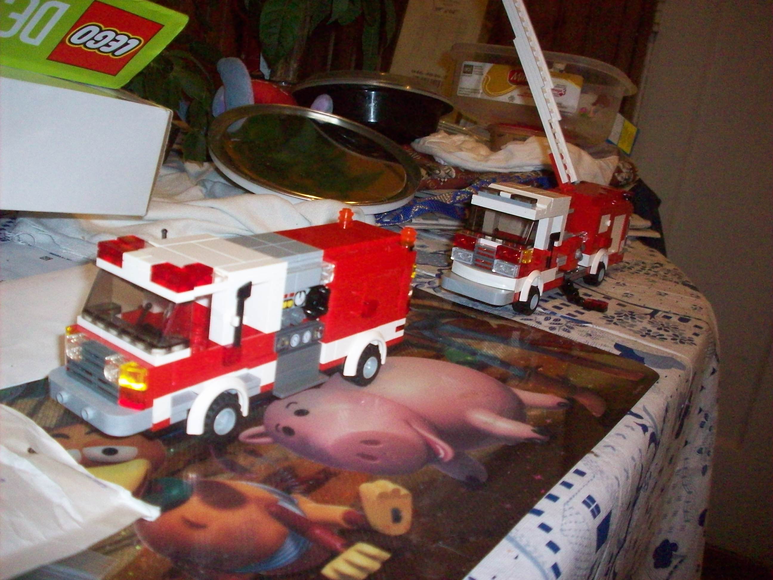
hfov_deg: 50.1
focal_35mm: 37
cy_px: 290
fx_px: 826
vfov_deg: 38.7
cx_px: 386
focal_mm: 6.2
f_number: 2.8
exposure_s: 1/64
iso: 400
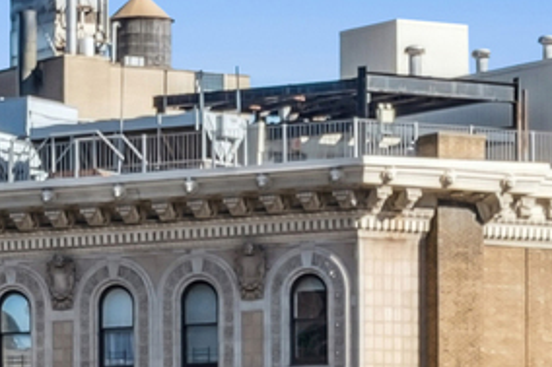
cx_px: -119
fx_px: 3402
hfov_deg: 9.2
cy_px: 747
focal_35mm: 222
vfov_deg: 6.0
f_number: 11
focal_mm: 30
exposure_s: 1/160
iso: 250
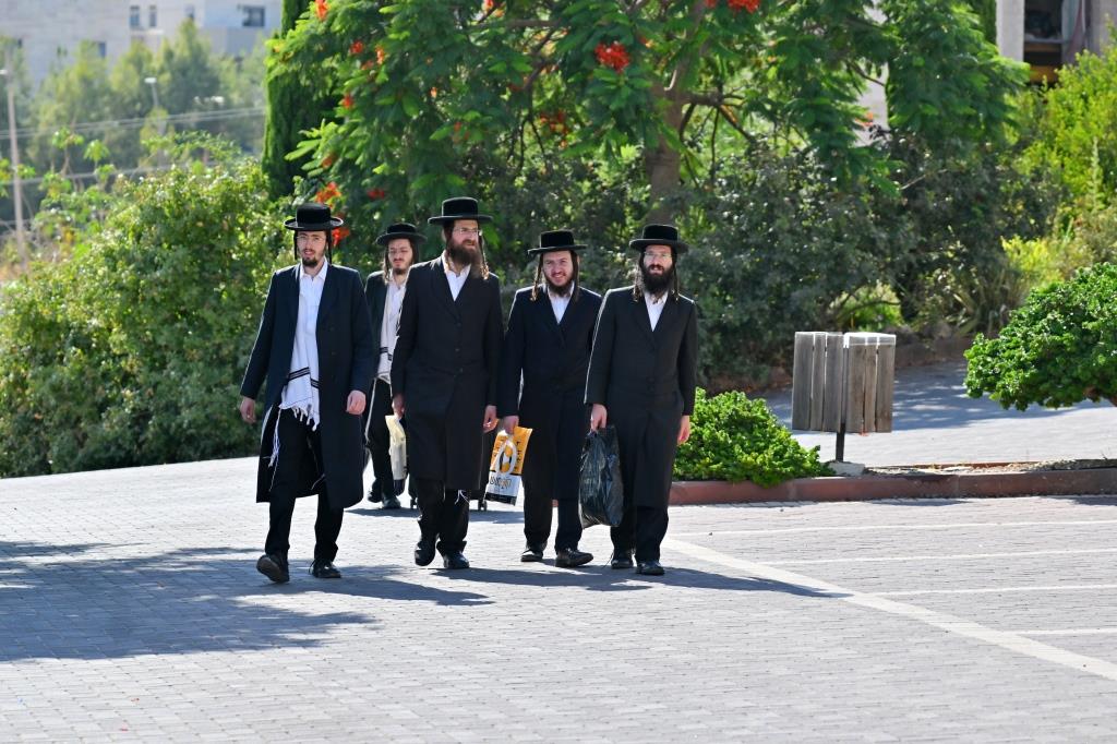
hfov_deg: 11.4
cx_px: 558
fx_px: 5583
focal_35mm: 180
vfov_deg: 7.6
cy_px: 372
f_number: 4
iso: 50
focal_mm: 120
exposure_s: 1/800
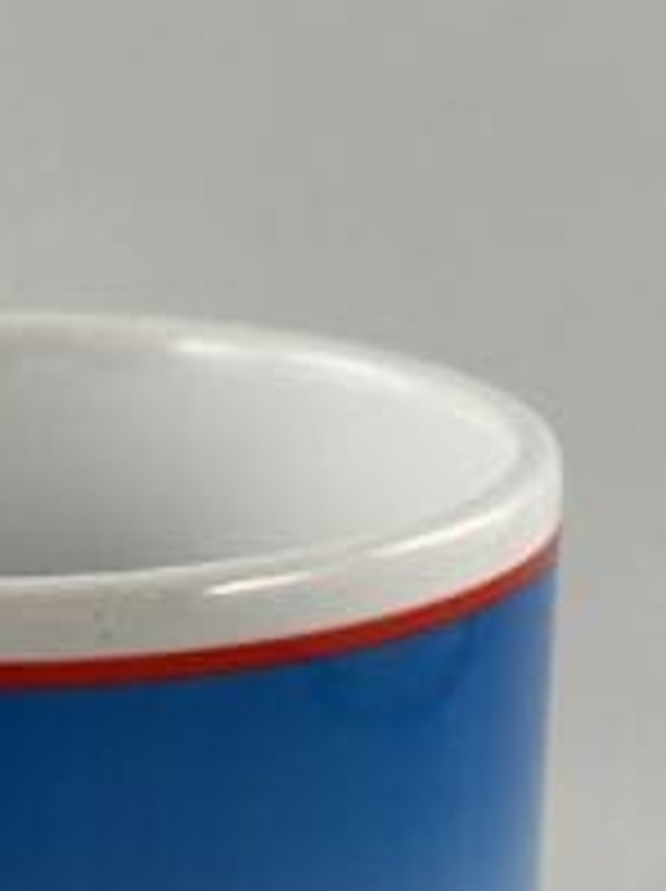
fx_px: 4165
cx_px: -4
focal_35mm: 162
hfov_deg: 9.1
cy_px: 1060
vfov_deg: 12.0
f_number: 1.78
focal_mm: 6.86
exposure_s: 1/100
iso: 50
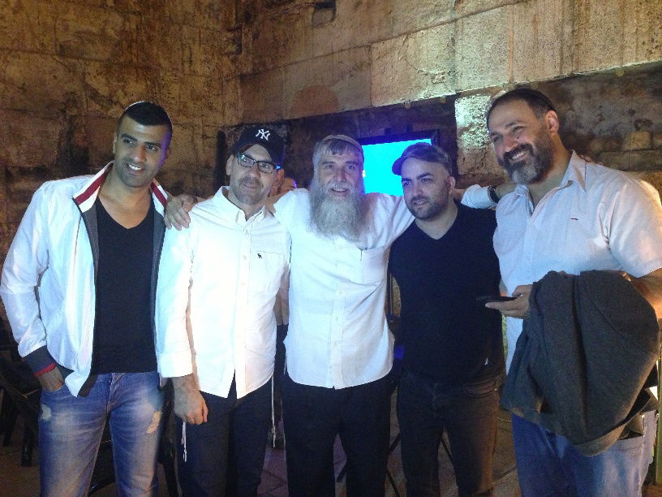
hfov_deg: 55.4
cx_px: 331
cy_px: 248
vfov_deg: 42.9
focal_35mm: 33
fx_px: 631
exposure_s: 1/15
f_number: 2.4
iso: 500
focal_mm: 4.13
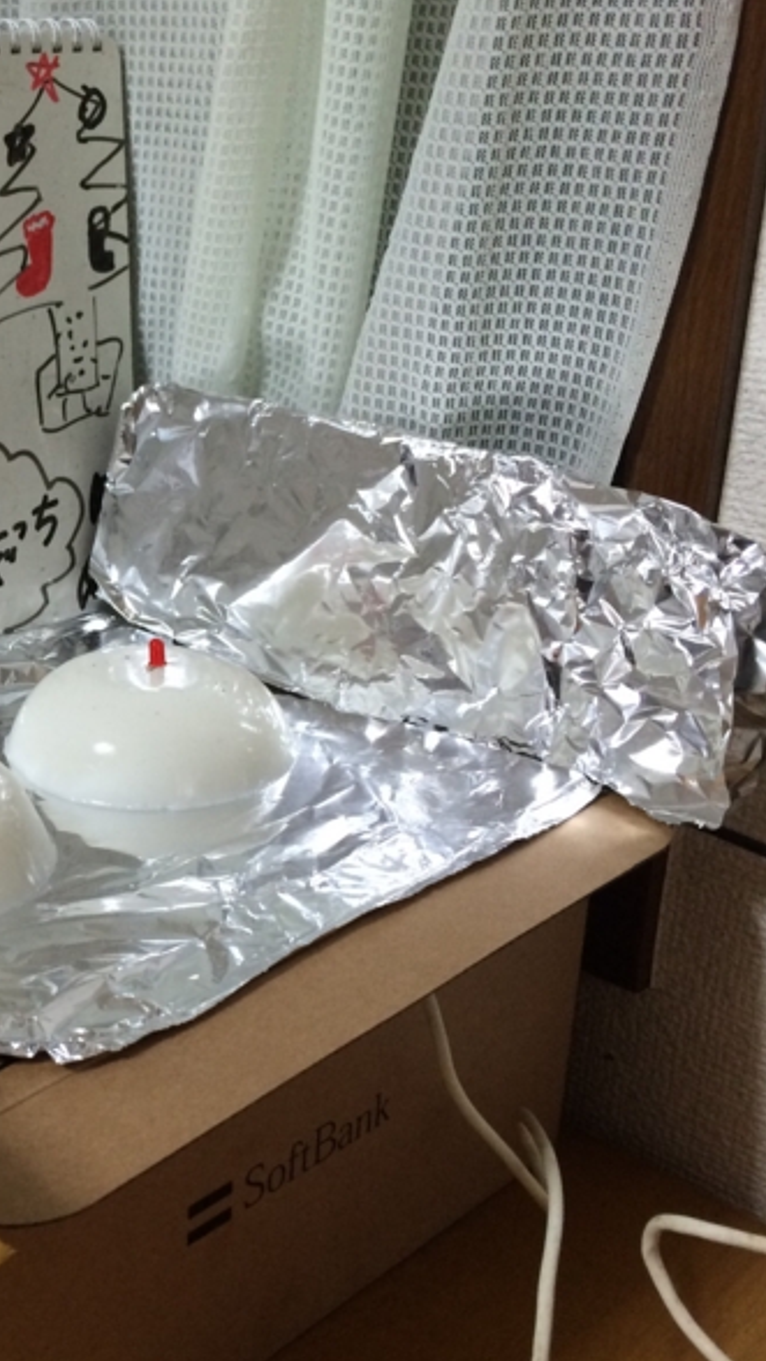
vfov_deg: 47.3
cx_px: -16
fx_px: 1552
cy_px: 671
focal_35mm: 43
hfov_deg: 26.2
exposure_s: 1/33
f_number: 2.2
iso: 200
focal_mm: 4.15
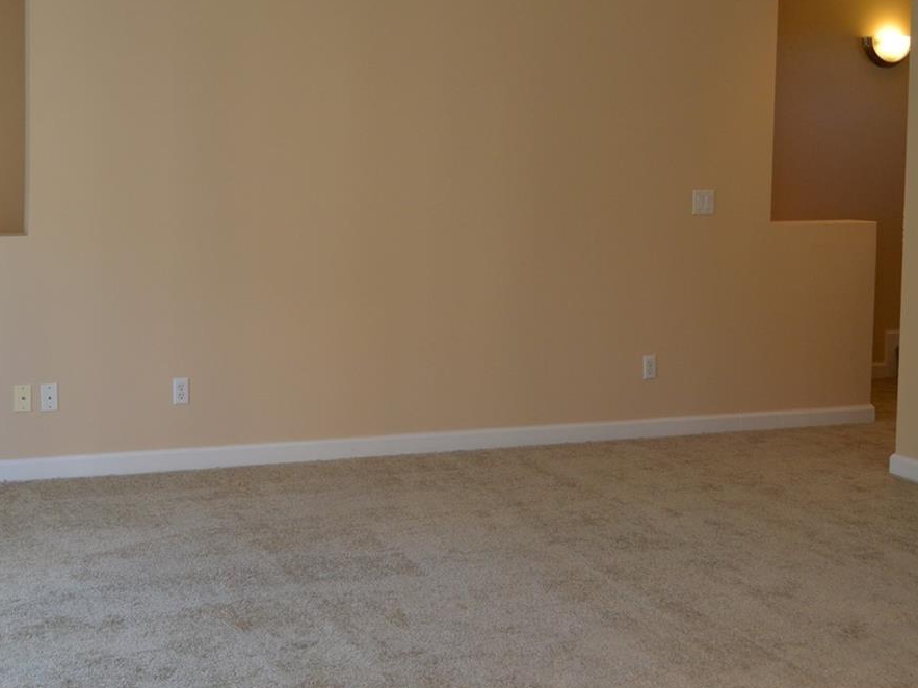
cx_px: 318
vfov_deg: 30.6
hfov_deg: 40.0
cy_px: 222
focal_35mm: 47
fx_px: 1246
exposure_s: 1/80
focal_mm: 18
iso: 400
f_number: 4.5
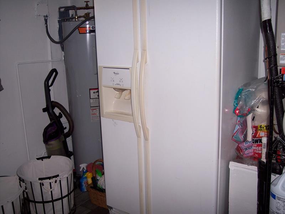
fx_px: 321
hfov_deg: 47.9
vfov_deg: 36.8
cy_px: 107
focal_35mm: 39
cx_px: 142
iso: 100
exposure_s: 1/60
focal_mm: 8
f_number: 2.8
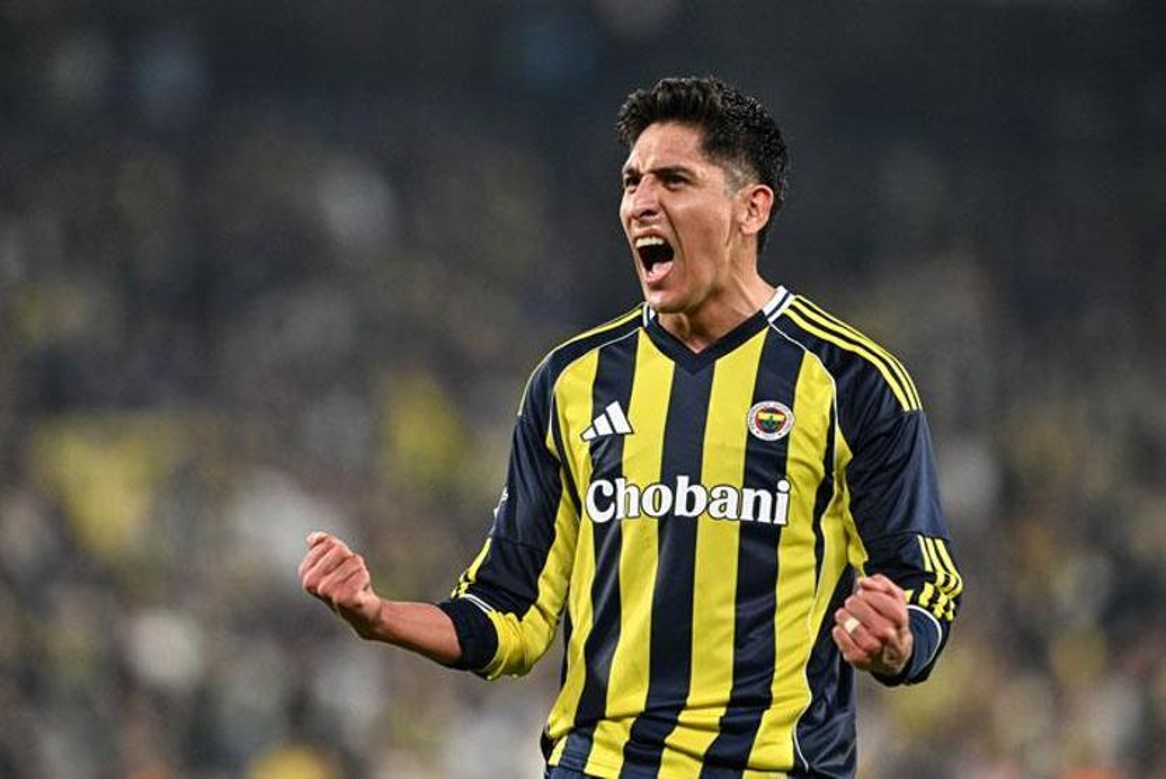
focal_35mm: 400
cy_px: 390
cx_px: 583
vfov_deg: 3.4
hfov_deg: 5.2
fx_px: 12962
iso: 4000
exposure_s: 1/2000
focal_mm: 400
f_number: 4
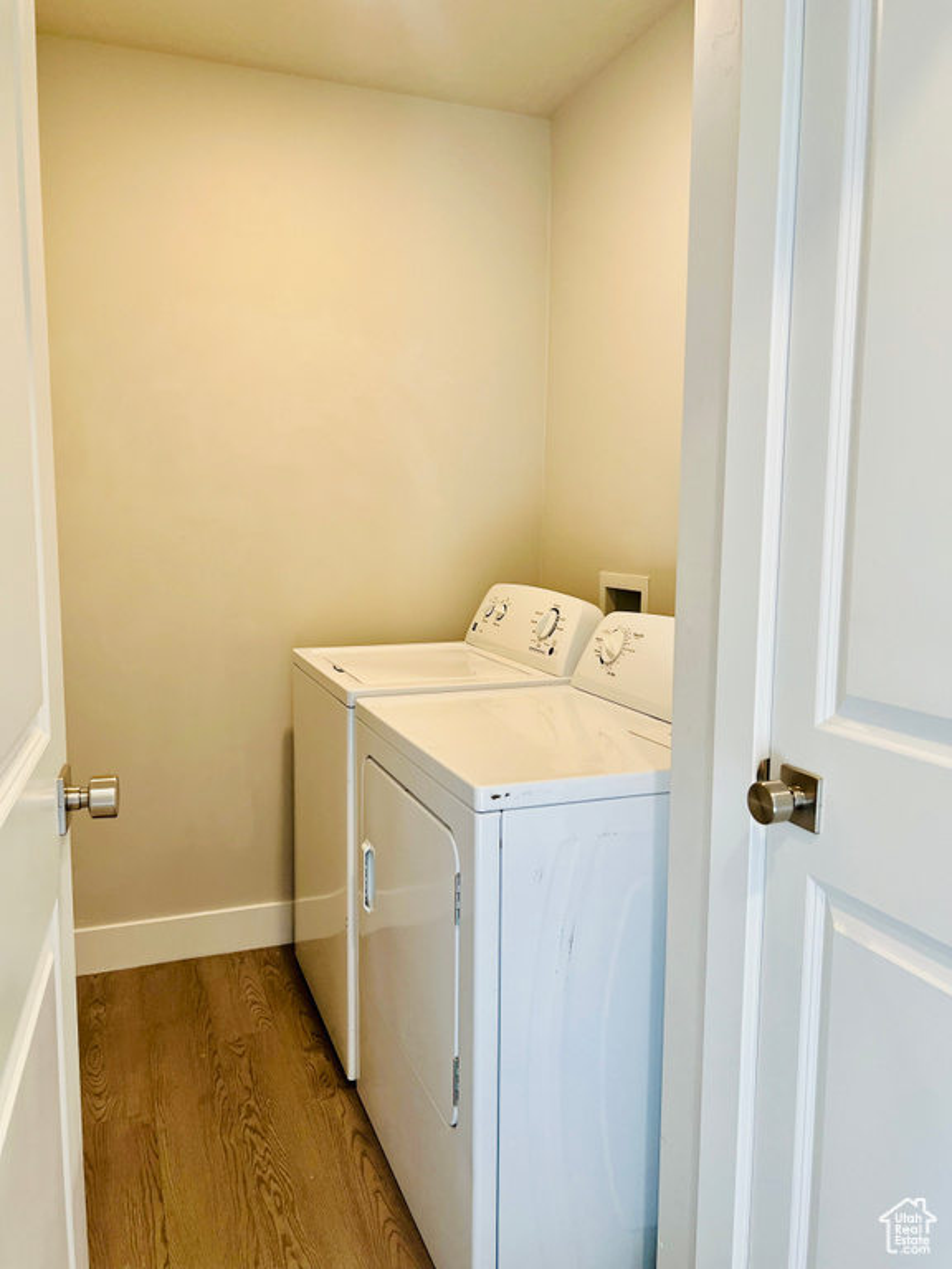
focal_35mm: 26
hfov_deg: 53.1
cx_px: 476
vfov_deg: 67.3
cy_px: 634
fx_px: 953
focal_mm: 5.7
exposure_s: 1/120
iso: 100
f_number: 1.5
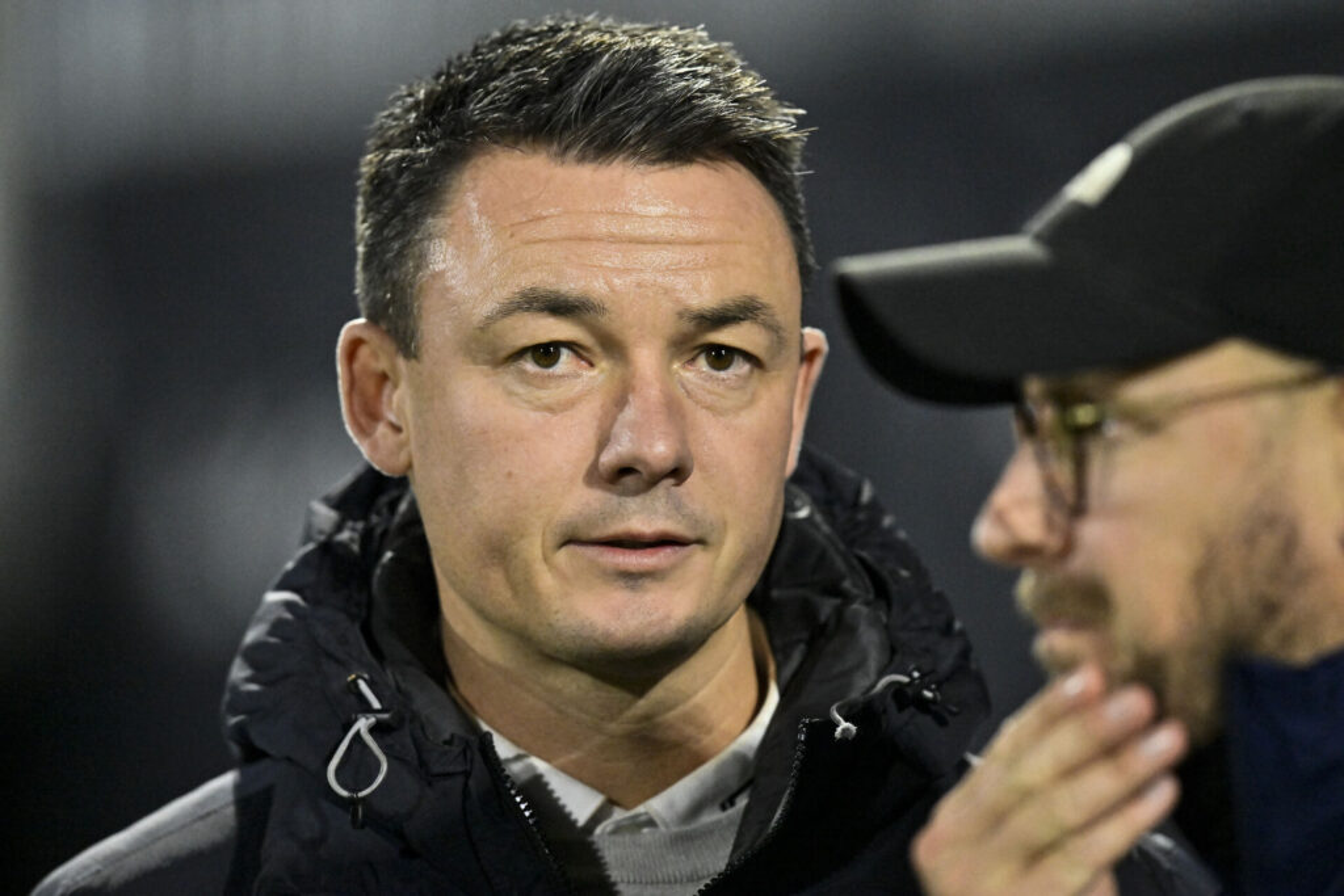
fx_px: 14934
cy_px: 448
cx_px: 672
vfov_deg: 3.4
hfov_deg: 5.2
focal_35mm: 400
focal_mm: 400
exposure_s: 1/2000
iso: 3200
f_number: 4
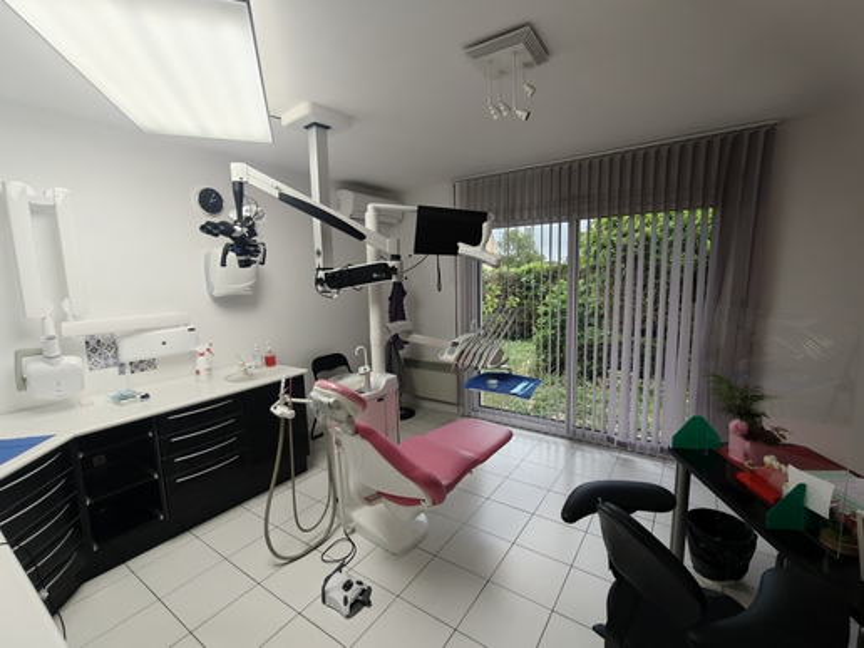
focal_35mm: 15
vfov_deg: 81.7
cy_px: 324
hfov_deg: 98.2
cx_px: 432
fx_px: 374
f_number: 2
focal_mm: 2.3
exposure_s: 1/100
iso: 64
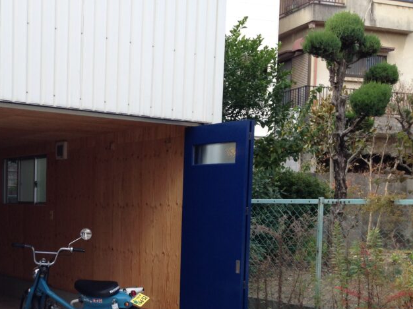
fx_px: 644
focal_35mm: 54
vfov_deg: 26.7
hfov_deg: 34.4
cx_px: 81
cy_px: 232
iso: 50
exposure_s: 1/194
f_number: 2.4
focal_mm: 4.12
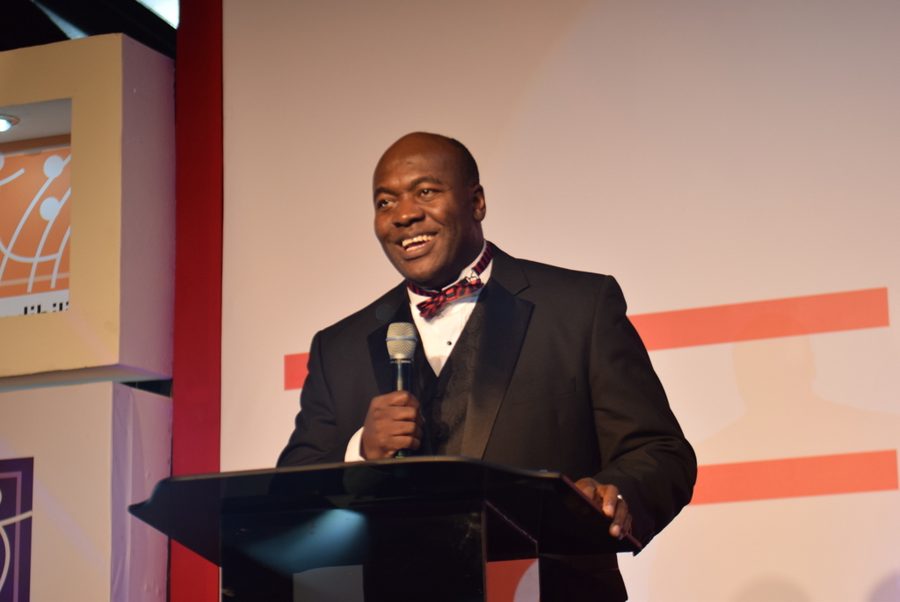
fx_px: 2628
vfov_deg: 13.1
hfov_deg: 19.4
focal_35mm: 105
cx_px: 450
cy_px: 301
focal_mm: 70
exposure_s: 1/100
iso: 320
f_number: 2.8
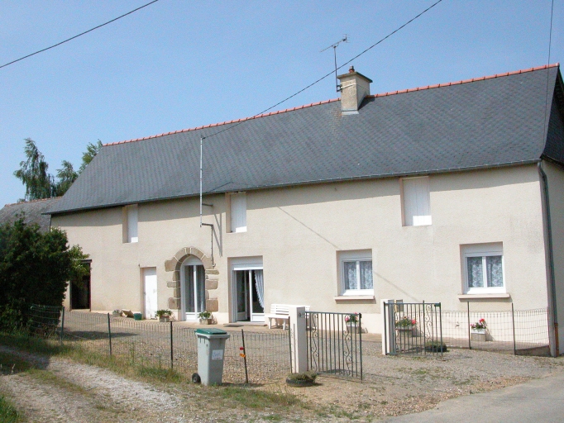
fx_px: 570
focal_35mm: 35
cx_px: 282
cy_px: 212
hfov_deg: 52.6
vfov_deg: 40.7
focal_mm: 8.9
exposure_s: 1/3846
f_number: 8
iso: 800
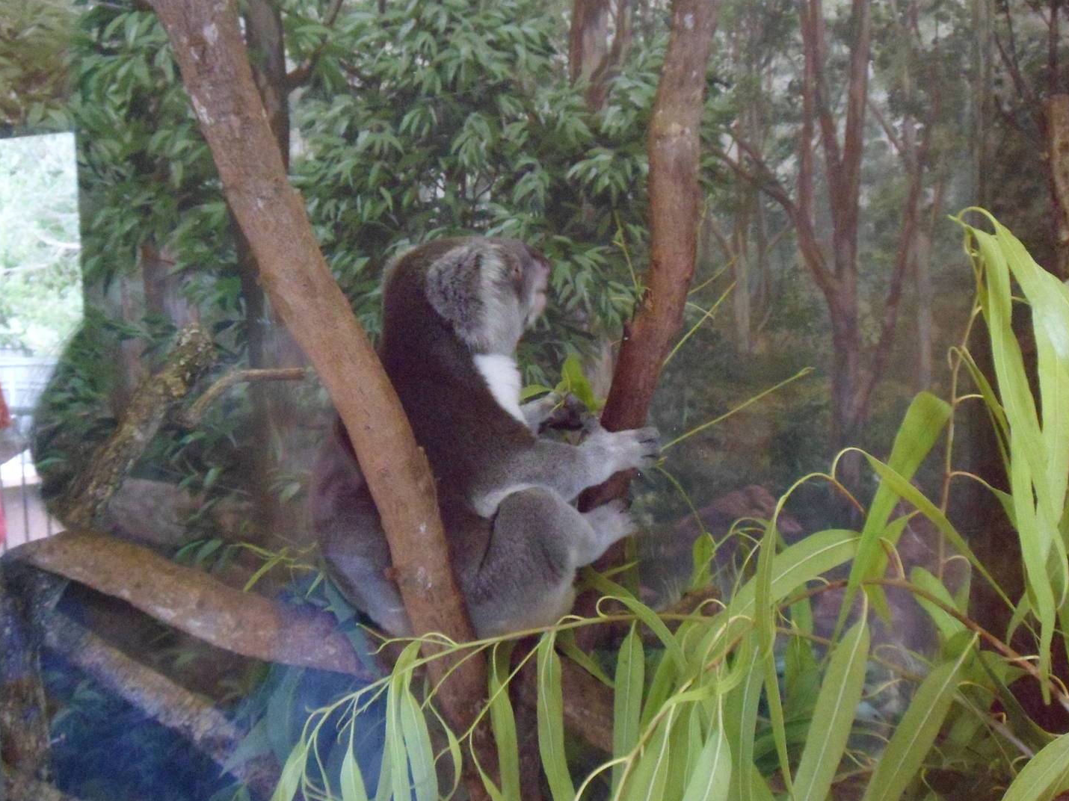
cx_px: 512
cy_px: 430
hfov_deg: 40.4
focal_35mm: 47
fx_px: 1451
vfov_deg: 30.9
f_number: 4
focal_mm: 6.5
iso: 800
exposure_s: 1/15
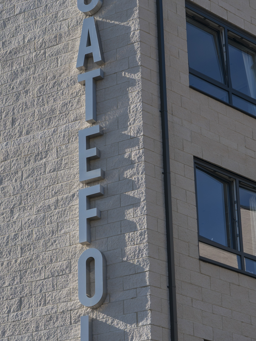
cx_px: 102
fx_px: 1055
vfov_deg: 18.4
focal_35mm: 107
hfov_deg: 13.8
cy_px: 196
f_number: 6.3
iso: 100
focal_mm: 36
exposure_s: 1/400
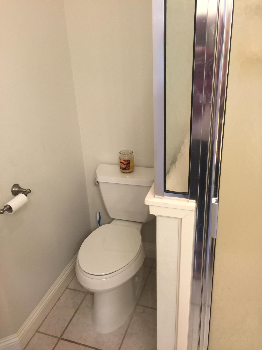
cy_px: 175
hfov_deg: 48.2
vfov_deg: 61.7
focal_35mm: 29
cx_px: 131
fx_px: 293
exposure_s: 1/15
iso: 32
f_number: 2.2
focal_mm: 4.15
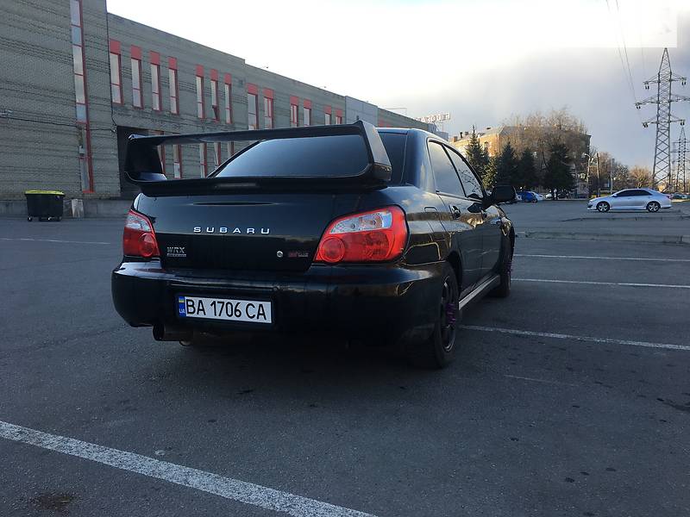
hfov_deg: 61.7
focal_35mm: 29
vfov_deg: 48.2
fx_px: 578
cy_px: 258
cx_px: 345
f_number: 2.2
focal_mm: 4.2
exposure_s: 1/363
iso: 25
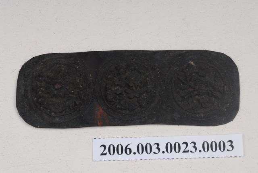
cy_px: 86
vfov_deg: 15.2
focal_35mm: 90
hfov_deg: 22.6
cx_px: 129
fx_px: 646
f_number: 25
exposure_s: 1/160
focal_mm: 60
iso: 100
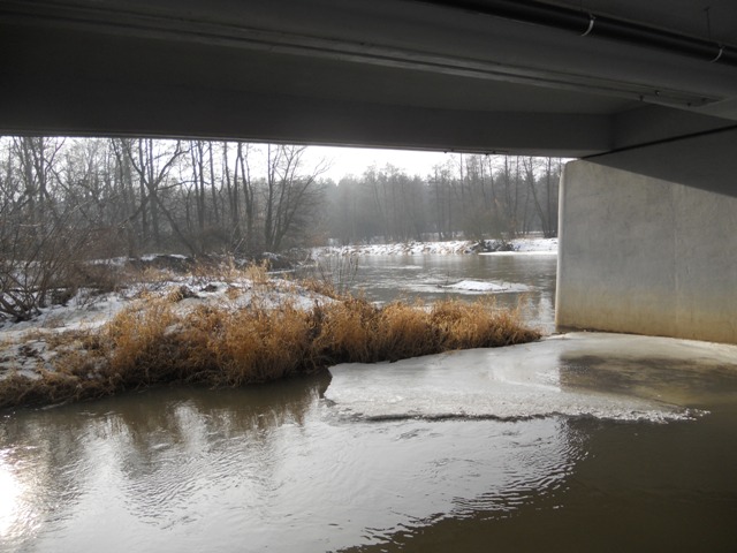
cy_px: 276
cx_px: 368
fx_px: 575
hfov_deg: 65.3
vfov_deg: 51.4
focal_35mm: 27
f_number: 3.2
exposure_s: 1/320
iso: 80
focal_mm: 4.9
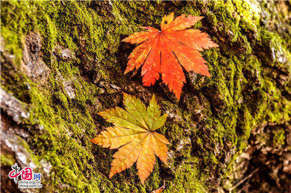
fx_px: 847
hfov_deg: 19.5
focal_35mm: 105
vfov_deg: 13.0
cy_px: 96
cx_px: 146
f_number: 5.6
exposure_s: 1/40
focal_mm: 70
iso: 320
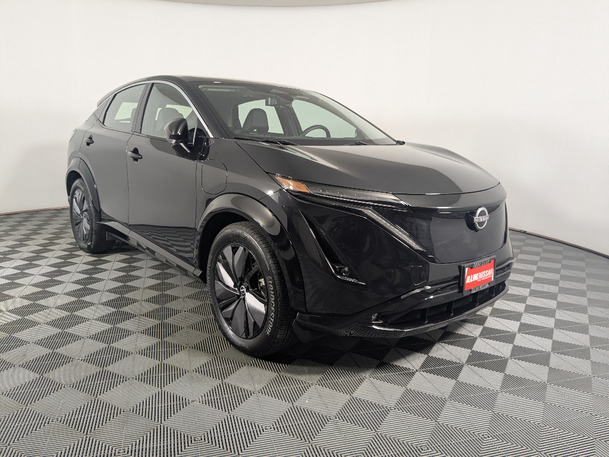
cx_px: 304
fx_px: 475
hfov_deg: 65.3
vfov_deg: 51.4
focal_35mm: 27
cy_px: 228
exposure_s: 1/120
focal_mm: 4.38
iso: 94
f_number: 1.73
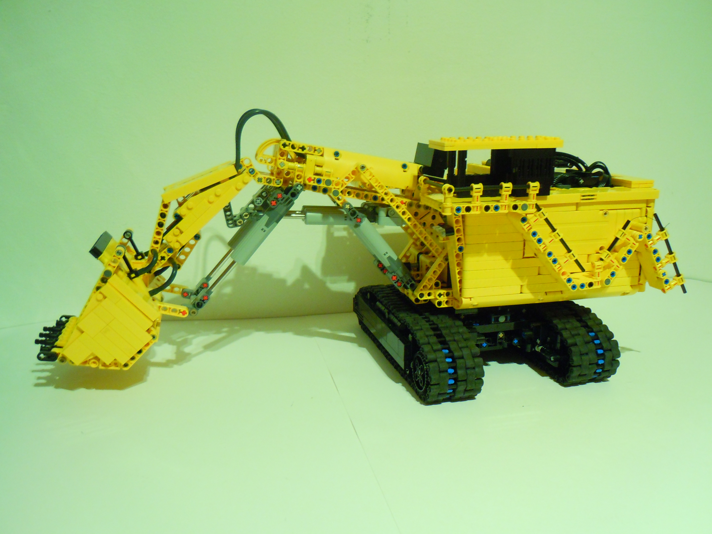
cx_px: 356
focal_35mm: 30
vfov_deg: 46.8
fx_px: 617
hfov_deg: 60.0
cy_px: 267
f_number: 3.5
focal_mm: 5.4
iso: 400
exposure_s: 1/6
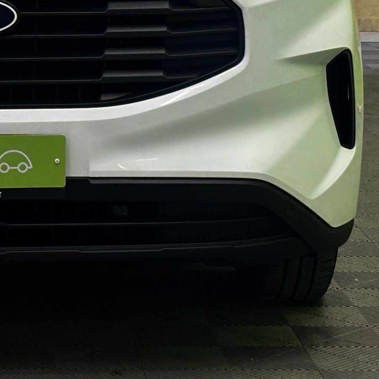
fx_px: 2019
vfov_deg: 10.5
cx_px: -67
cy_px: -88
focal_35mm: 163
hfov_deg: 10.6
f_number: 1.6
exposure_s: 1/100
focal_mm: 5.96
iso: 32
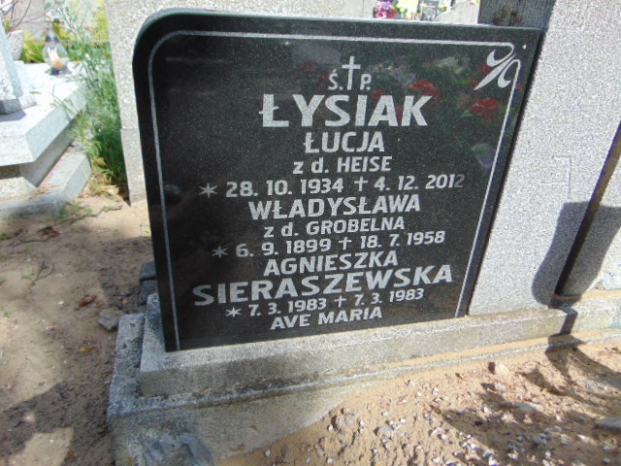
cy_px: 233
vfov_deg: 54.9
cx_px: 310
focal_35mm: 25
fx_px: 448
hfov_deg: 69.4
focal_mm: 4.5
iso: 80
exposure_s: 1/800
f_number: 3
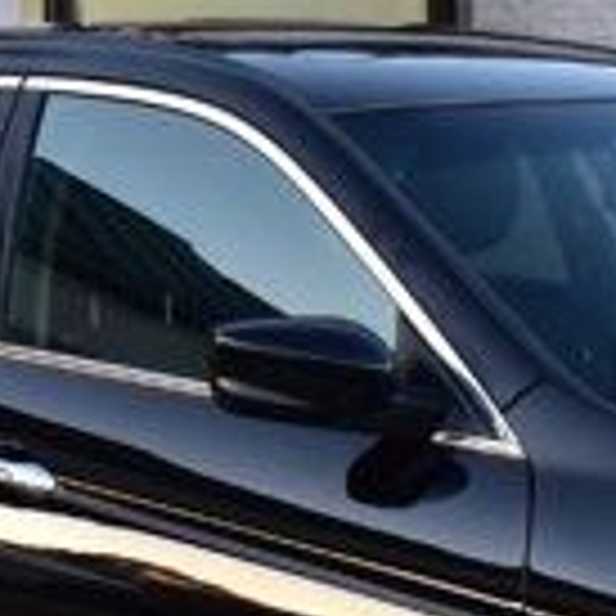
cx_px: -157
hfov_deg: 9.0
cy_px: 225
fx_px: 3845
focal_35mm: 191
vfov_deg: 9.2
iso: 400
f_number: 8
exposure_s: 1/50
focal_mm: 20
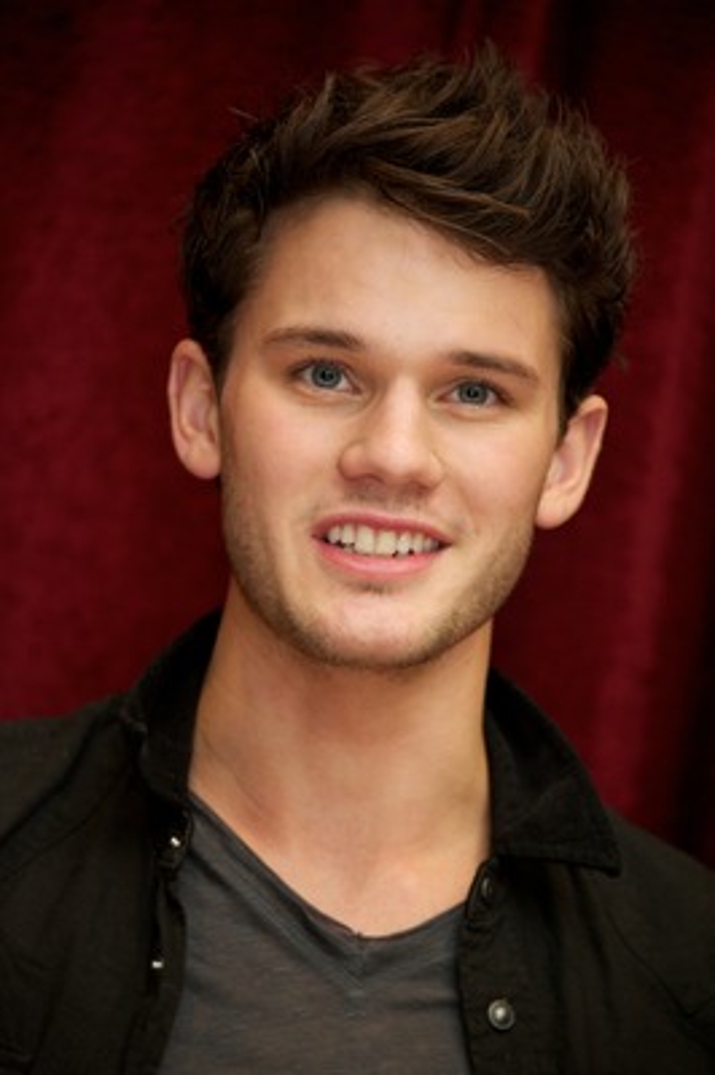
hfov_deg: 4.6
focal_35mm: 300
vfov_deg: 6.9
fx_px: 8952
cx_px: 358
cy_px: 538
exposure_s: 1/60
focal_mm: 300
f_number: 5.6
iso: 1000
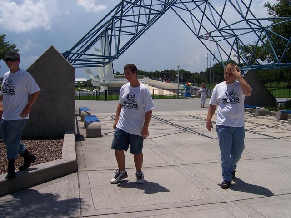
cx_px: 146
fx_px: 303
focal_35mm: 36
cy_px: 109
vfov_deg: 39.7
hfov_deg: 51.4
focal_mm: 6
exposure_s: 1/1000
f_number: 4.8
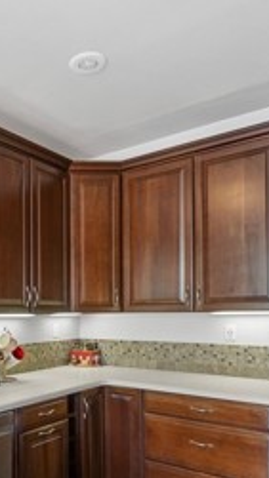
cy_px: 308
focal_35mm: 32
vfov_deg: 60.0
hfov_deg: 34.4
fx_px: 406
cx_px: 23
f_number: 4
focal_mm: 12
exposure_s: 1/30
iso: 2000
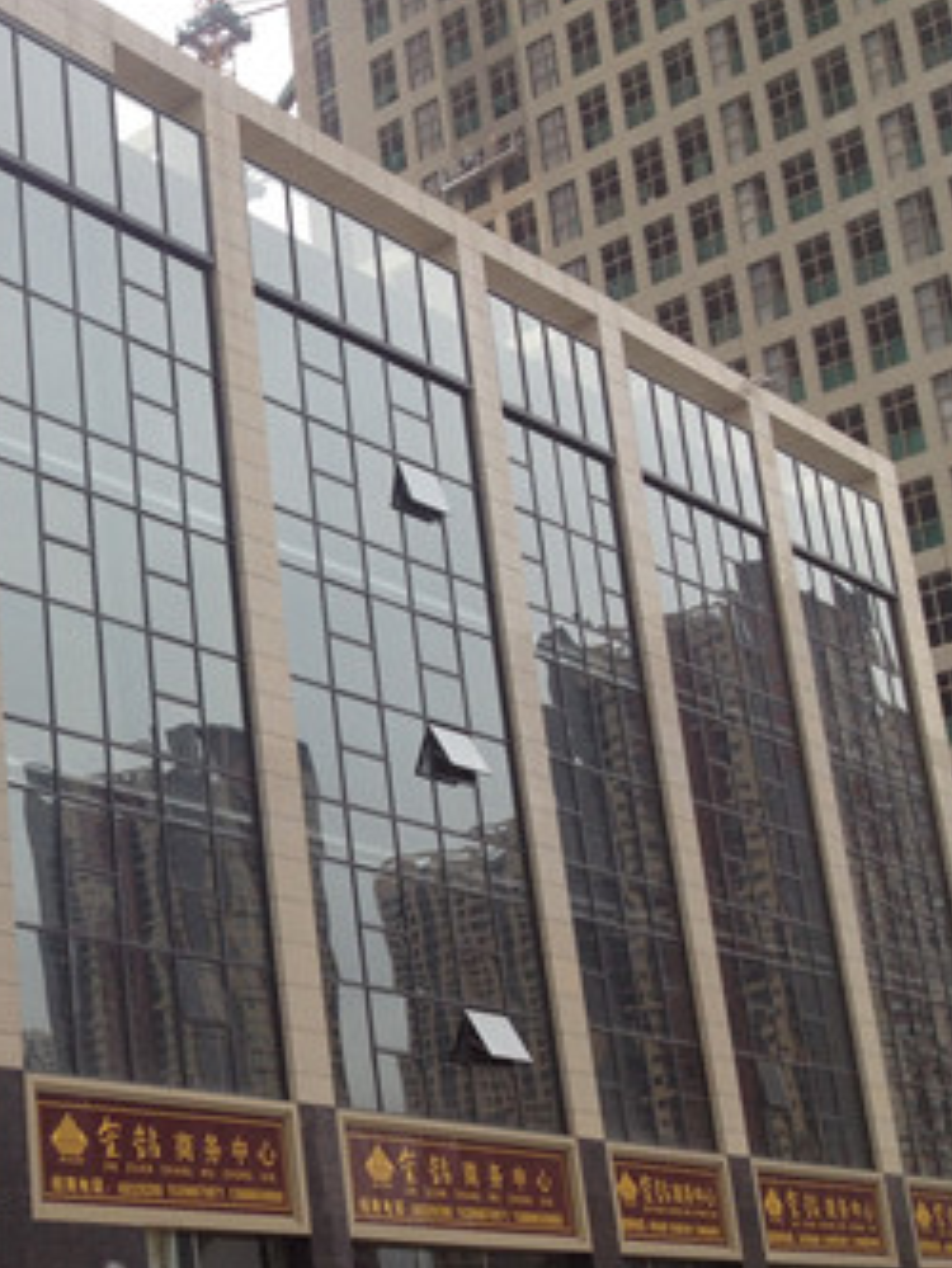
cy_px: 769
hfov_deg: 22.0
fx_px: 2309
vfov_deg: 30.6
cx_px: -99
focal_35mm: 63
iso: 64
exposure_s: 1/120
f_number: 2.4
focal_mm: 4.28
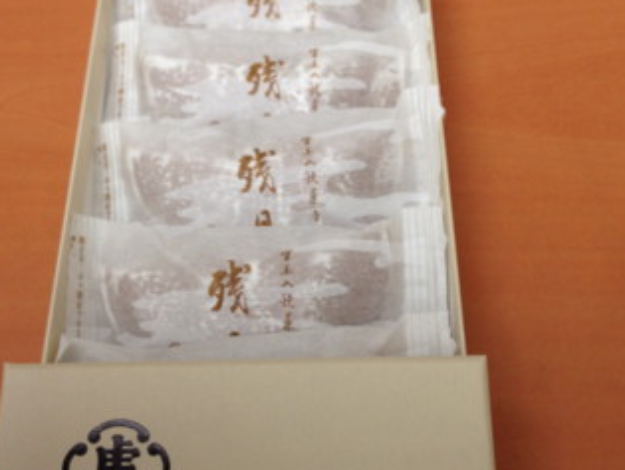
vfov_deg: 29.1
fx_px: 904
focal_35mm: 50
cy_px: 200
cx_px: 329
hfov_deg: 38.1
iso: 80
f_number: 2.4
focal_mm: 4.28
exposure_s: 1/20
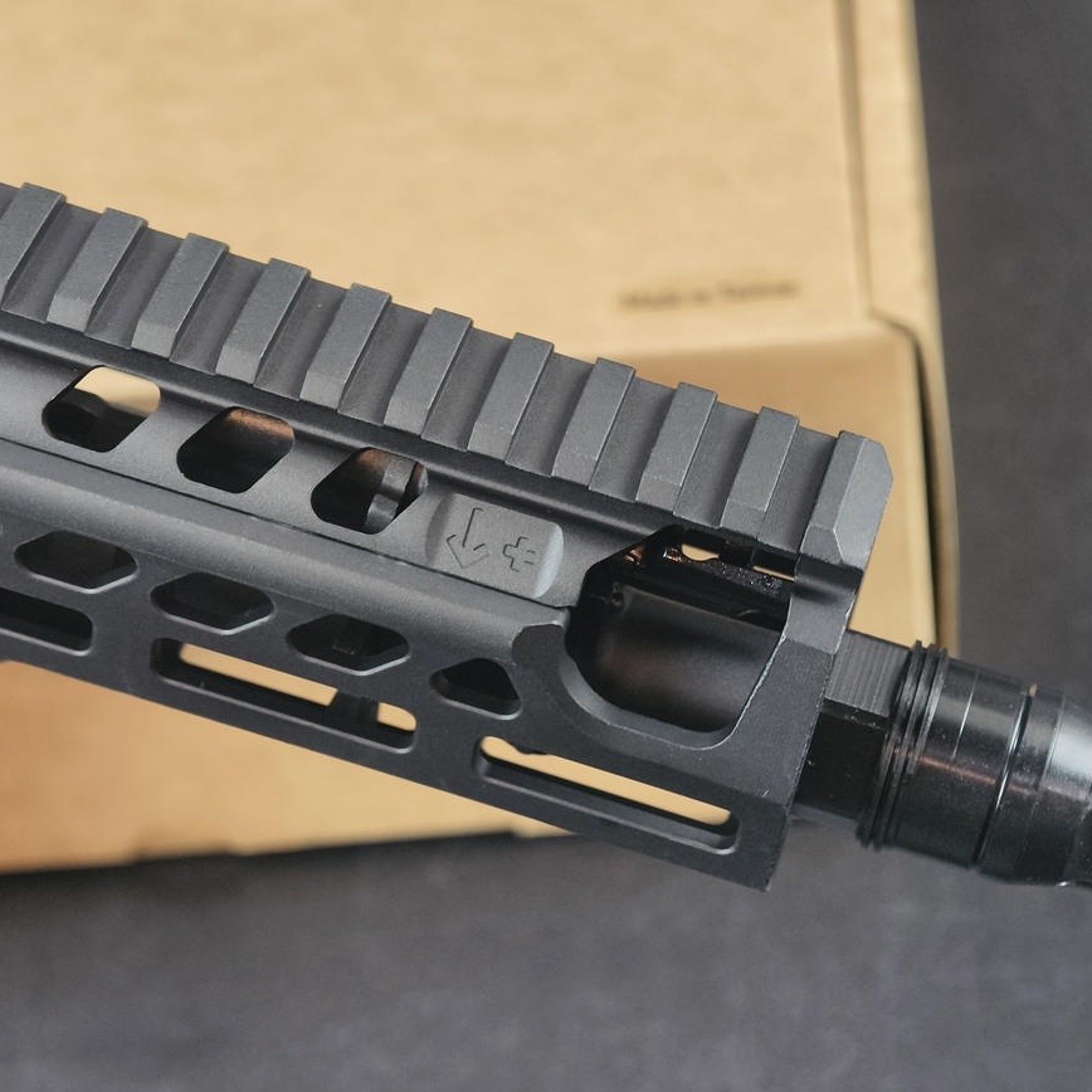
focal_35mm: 104
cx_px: 621
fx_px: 3712
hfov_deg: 16.7
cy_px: 559
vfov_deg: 16.7
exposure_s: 1/17.1
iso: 684
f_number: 2.67
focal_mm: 22.48
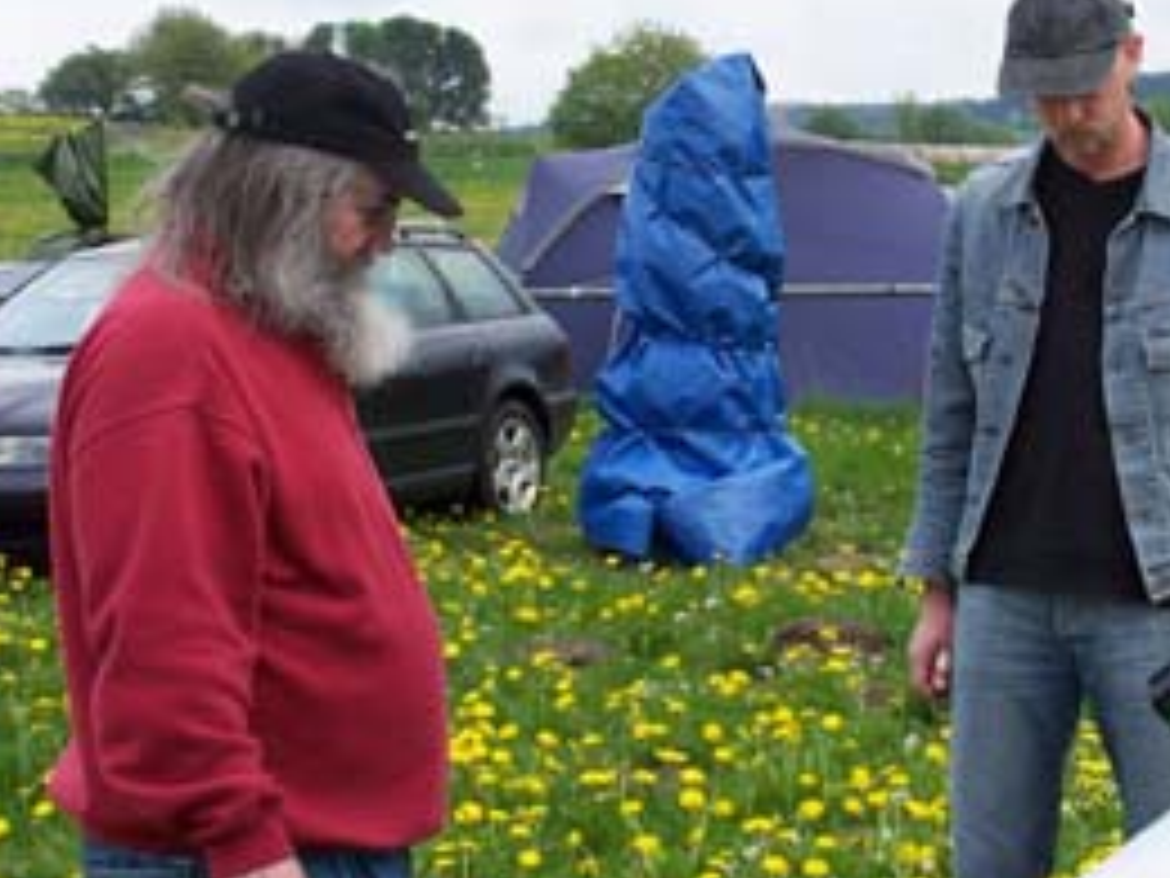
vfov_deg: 14.4
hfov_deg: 19.0
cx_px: 824
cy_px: 477
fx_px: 3481
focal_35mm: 103
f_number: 3.2
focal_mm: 11.1
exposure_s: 1/250
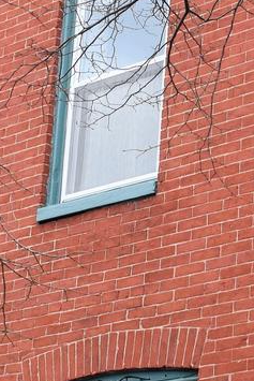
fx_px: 1440
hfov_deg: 9.9
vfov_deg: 15.0
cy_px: 277
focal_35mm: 136
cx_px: 324
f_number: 7.1
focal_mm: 21
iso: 400
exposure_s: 1/200
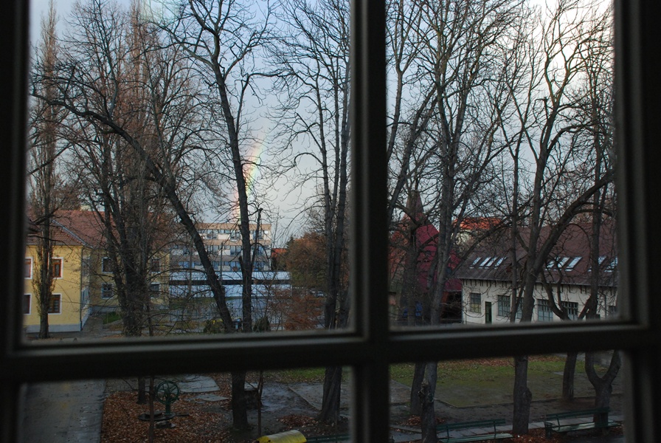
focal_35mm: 33
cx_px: 330
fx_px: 607
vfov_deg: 40.1
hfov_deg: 57.2
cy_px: 222
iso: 1000
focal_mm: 22
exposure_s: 1/400
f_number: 5.6
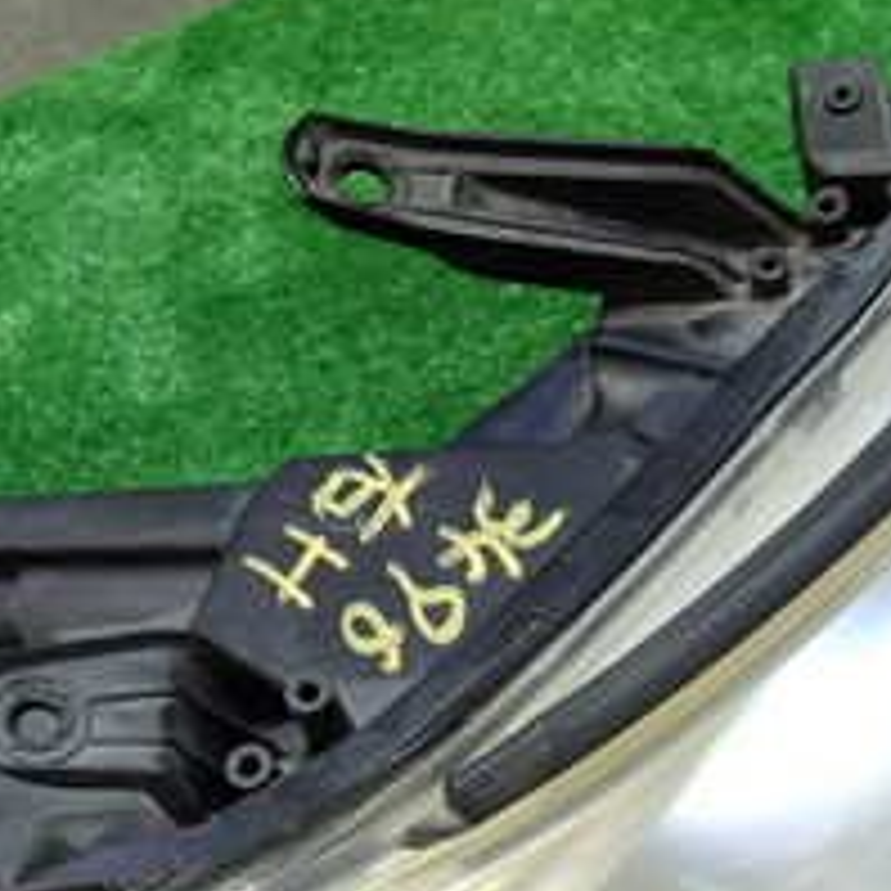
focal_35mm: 67
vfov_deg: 24.5
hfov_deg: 25.7
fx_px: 1951
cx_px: 338
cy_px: 900
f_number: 2
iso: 250
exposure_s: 1/30
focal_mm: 4.5
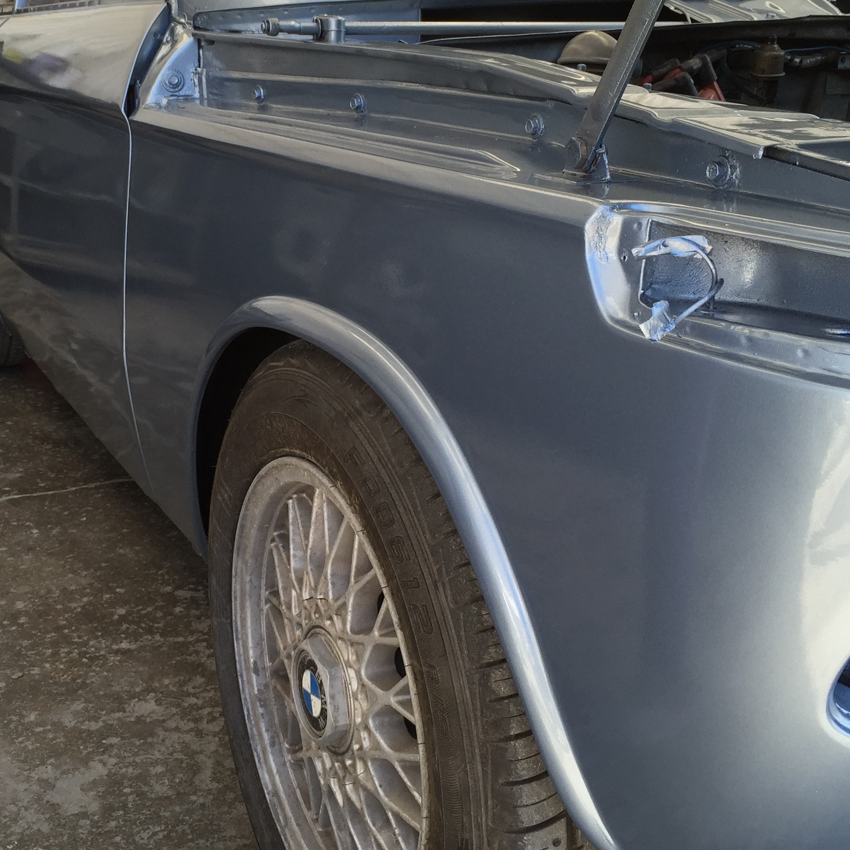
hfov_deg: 36.7
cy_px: 359
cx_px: 340
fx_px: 1278
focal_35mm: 46
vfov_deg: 36.7
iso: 32
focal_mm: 4.15
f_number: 2.2
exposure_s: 1/223
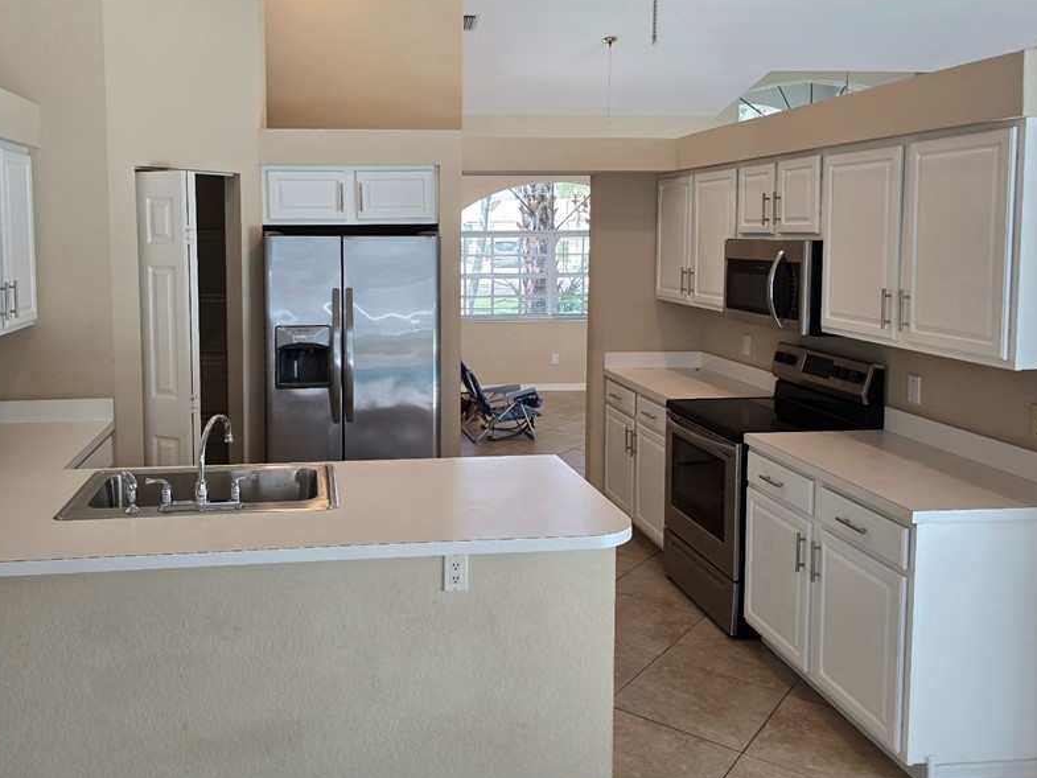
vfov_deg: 46.5
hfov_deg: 59.4
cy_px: 308
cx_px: 411
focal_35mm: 30
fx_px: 899
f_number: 1.7
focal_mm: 6.3
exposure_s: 1/120
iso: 80
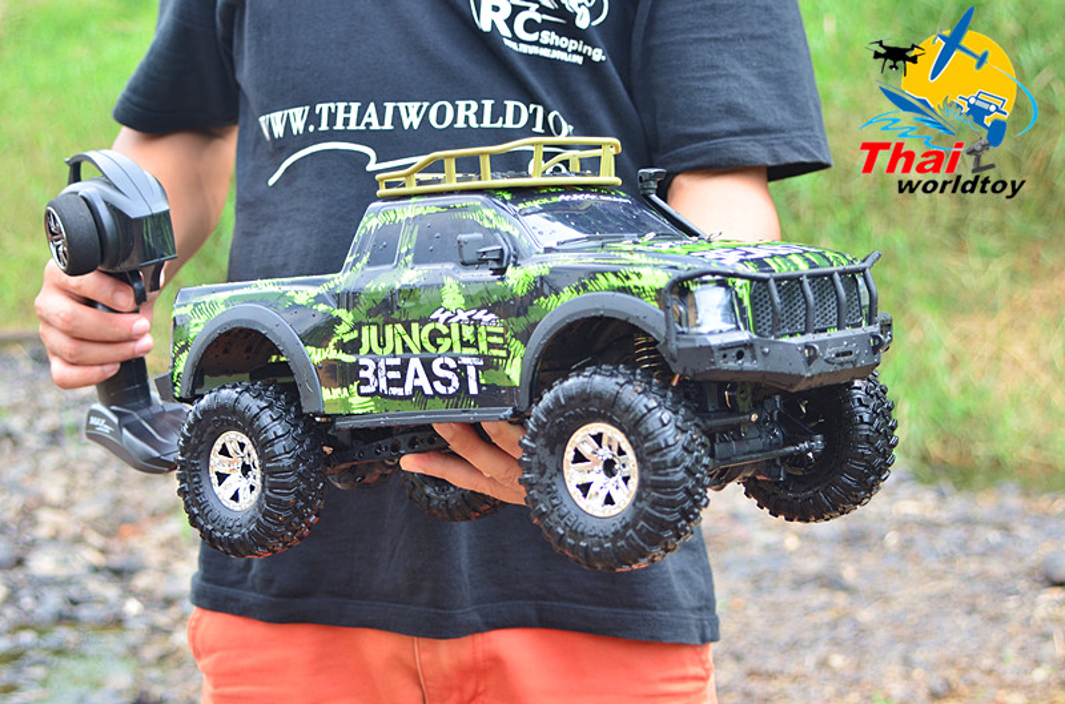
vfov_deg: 18.8
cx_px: 532
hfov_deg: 28.1
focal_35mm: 72
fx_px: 2125
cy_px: 352
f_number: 4.5
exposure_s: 1/60
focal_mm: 48
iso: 100
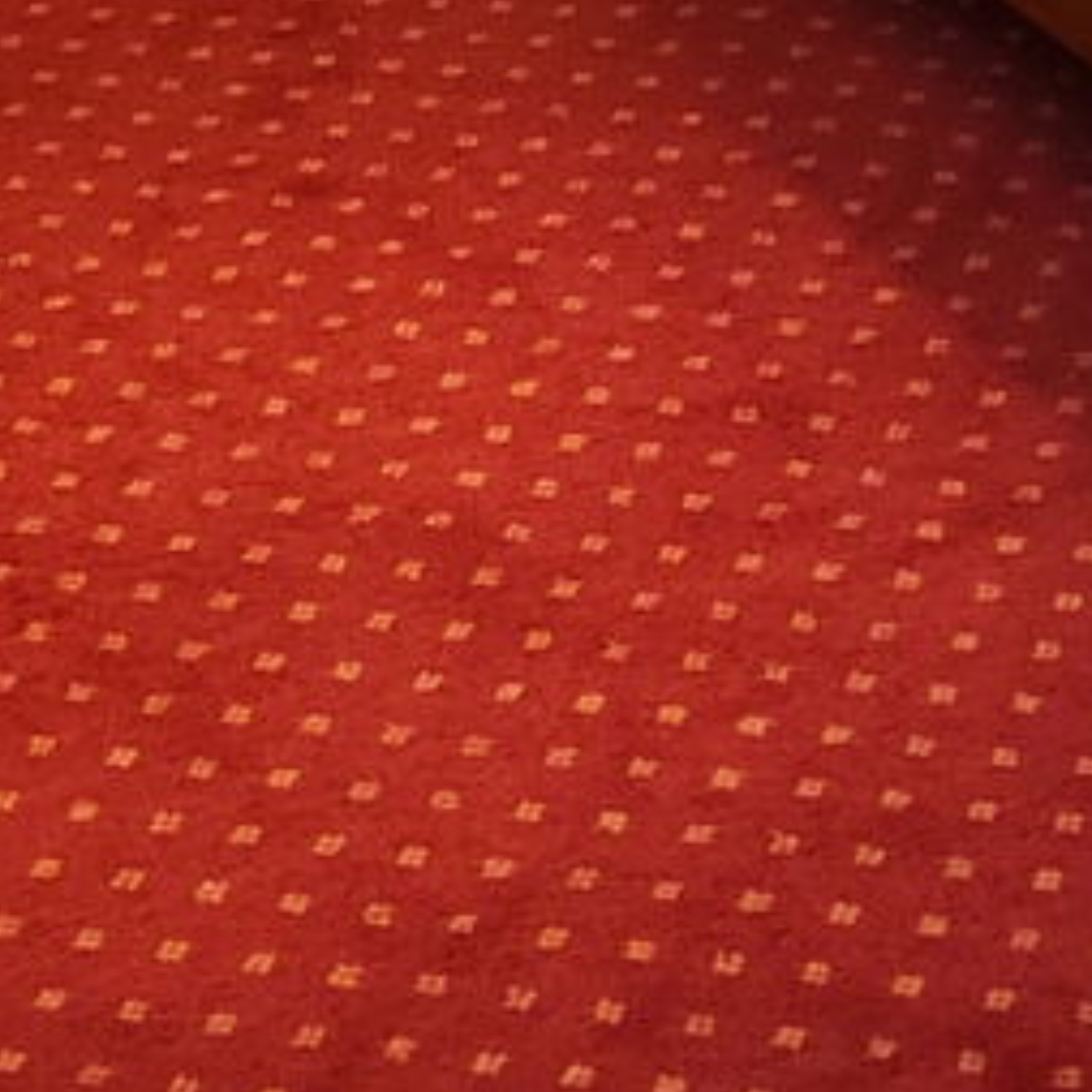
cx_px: 787
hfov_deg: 12.0
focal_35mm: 145
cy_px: -963
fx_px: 5175
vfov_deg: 11.1
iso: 500
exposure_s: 1/40
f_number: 1.8
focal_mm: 5.4
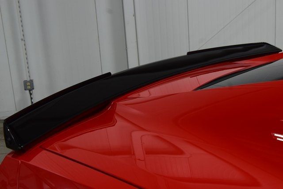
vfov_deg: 28.1
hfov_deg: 41.1
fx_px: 377
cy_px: 94
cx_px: 142
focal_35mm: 48
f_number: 8
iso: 1100
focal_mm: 32
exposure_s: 1/60
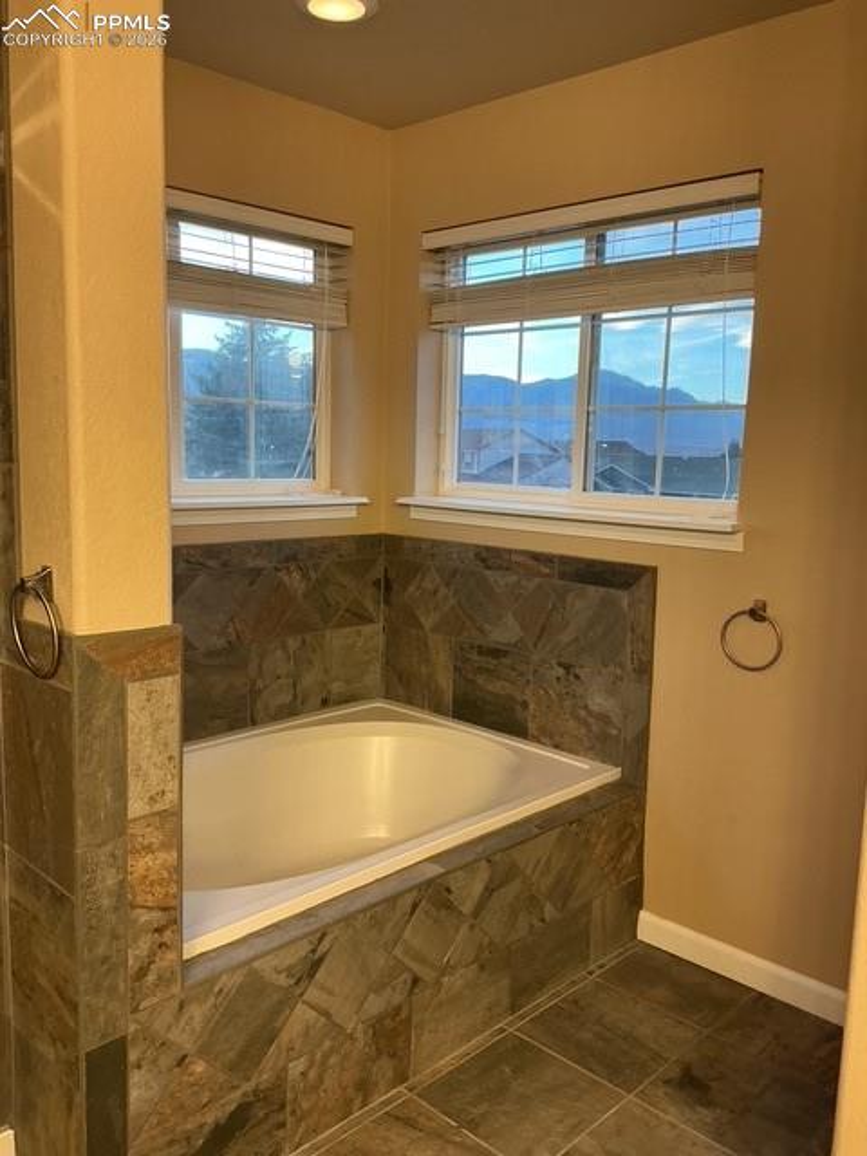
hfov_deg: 48.2
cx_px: 434
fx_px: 968
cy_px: 578
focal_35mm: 29
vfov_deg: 61.7
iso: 100
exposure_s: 1/50
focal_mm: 3
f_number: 1.8
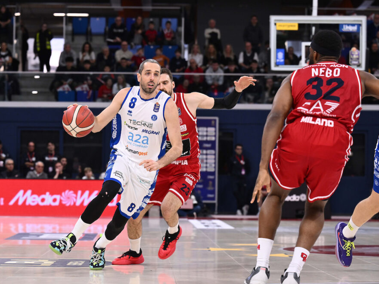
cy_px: 142
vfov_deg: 14.0
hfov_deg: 18.5
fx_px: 1161
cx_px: 194
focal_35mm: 106
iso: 2000
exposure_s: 1/1600
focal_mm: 97
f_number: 3.5
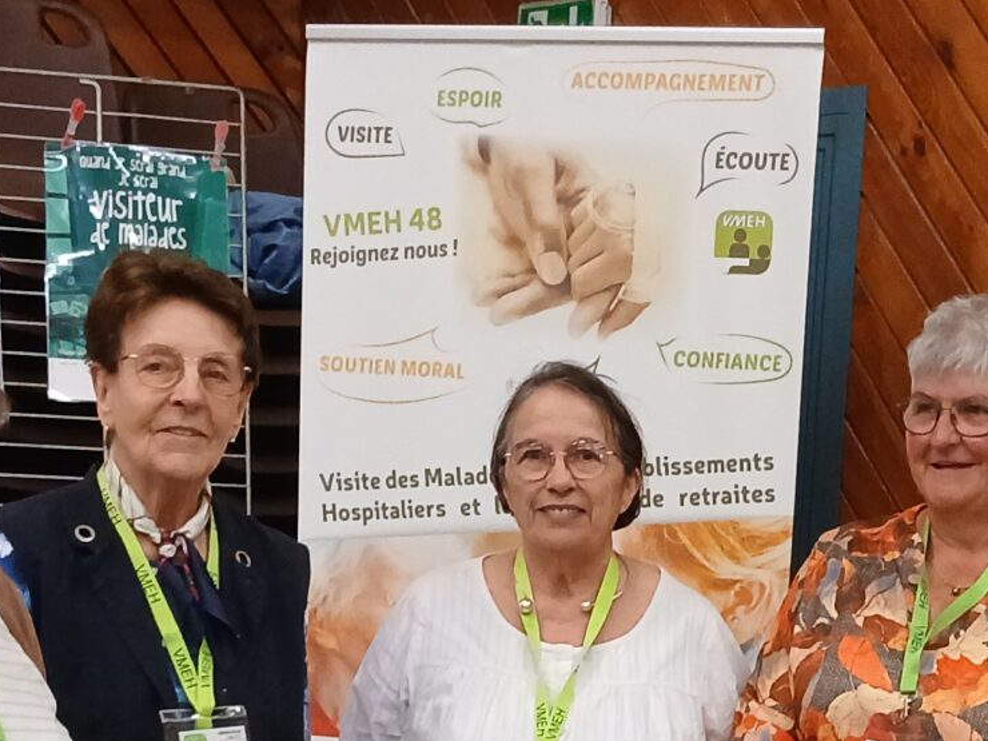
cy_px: 1036
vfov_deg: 15.4
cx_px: 752
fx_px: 2569
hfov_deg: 21.6
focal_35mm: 90
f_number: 1.8
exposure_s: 1/50
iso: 320
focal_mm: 3.98
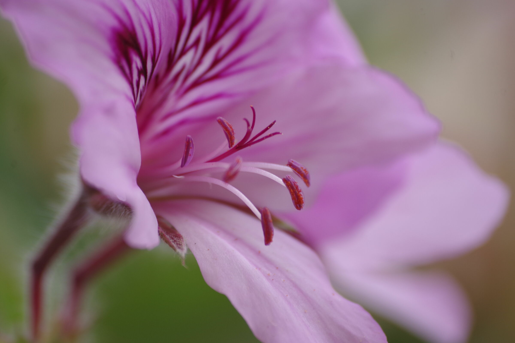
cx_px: 258
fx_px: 6437
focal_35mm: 450
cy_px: 172
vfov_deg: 3.1
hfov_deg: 4.6
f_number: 5.6
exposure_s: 1/320
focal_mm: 300
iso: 400
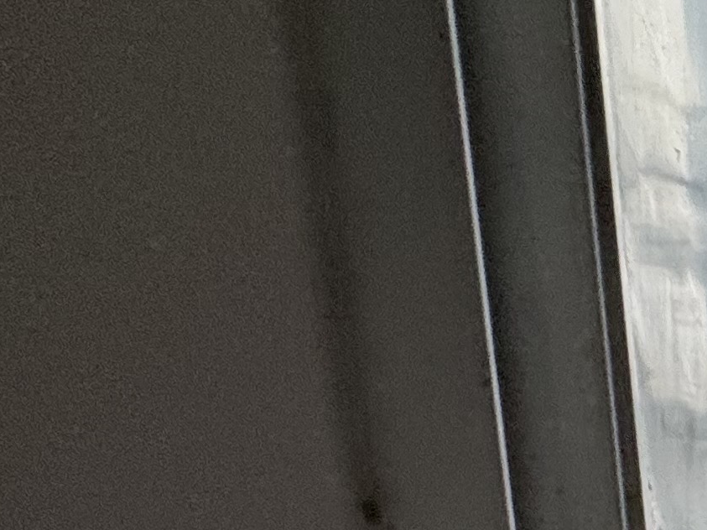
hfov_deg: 18.1
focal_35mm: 67
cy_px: 1094
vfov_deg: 16.2
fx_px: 1368
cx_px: 1451
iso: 125
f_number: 2.2
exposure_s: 1/100
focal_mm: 2.22
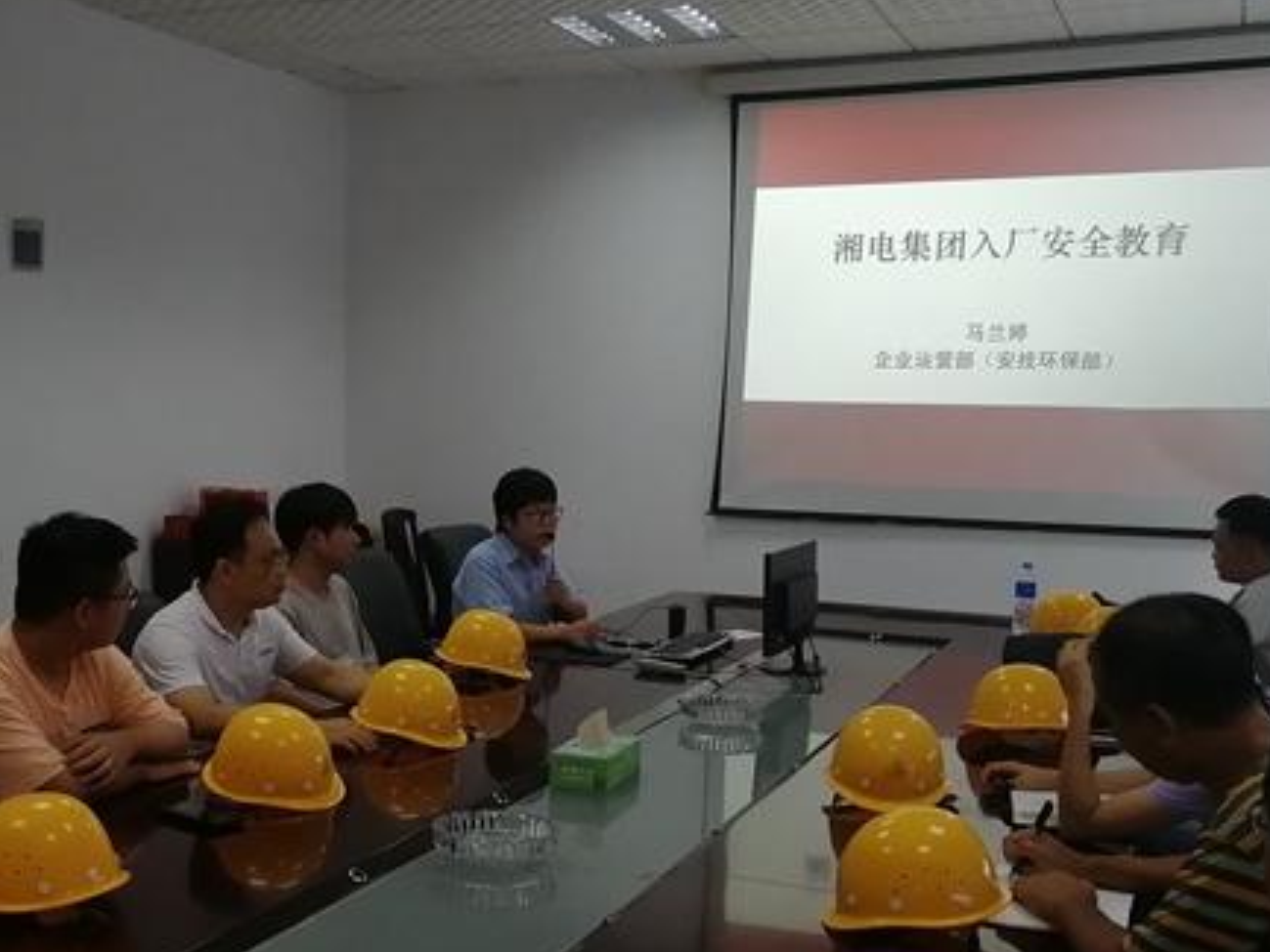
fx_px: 1541
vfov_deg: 34.0
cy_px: 652
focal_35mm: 42
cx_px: 414
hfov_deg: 44.1
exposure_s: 1/120
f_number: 1.8
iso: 125
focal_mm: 3.62
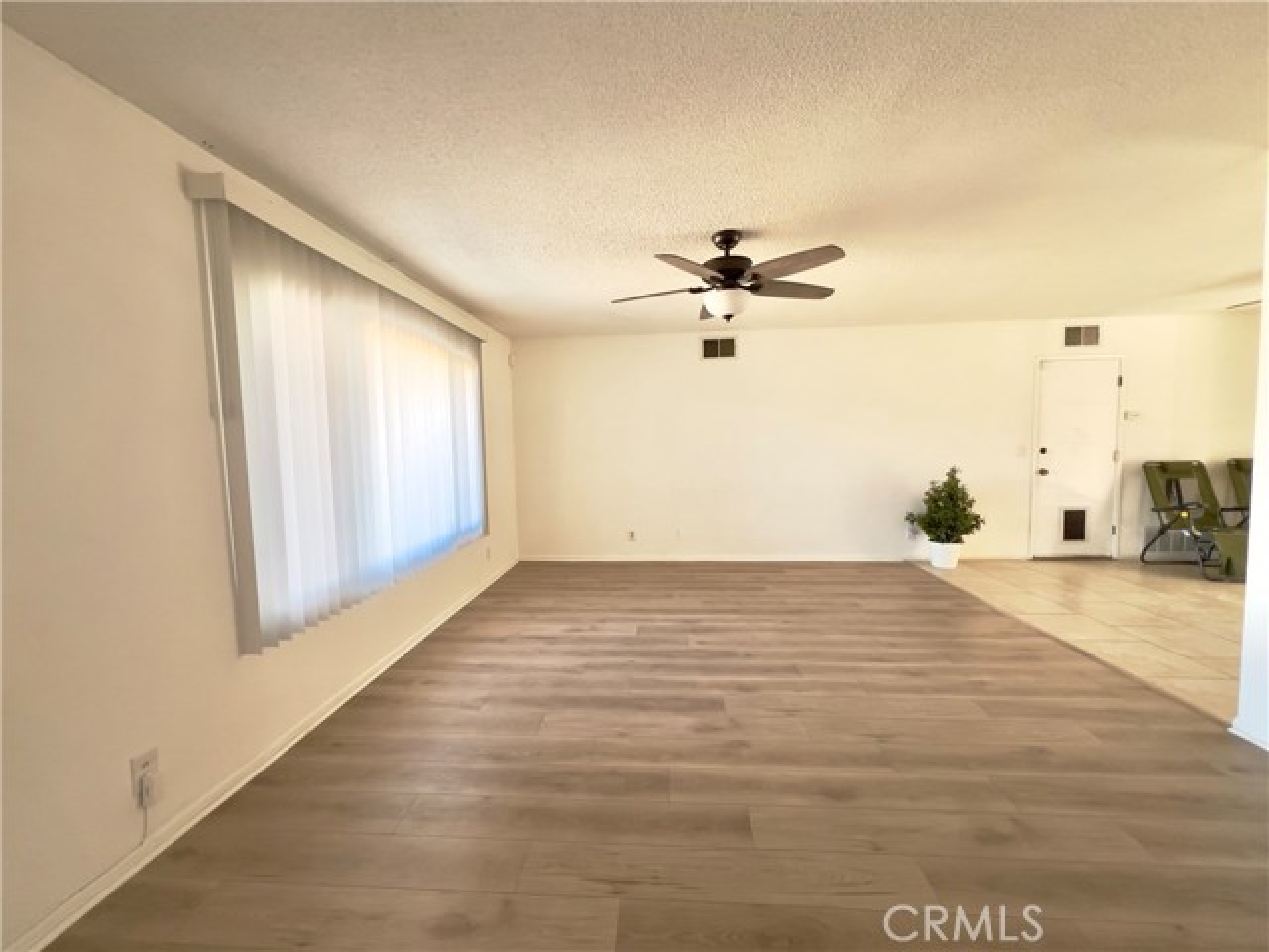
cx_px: 634
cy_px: 476
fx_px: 477
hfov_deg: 106.2
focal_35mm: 13
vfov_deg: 89.9
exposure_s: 1/99
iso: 50
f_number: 1.8
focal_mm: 1.57
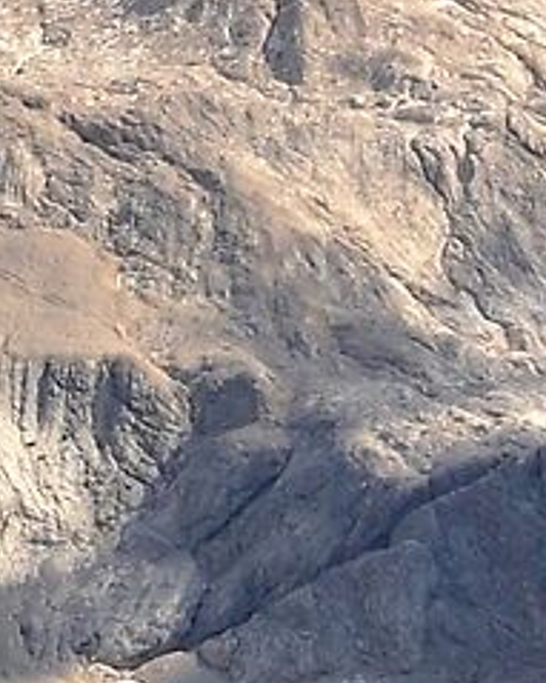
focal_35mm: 353
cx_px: -1421
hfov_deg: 4.2
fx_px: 7129
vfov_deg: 5.5
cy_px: 706
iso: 160
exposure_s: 1/400
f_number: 8
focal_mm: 25
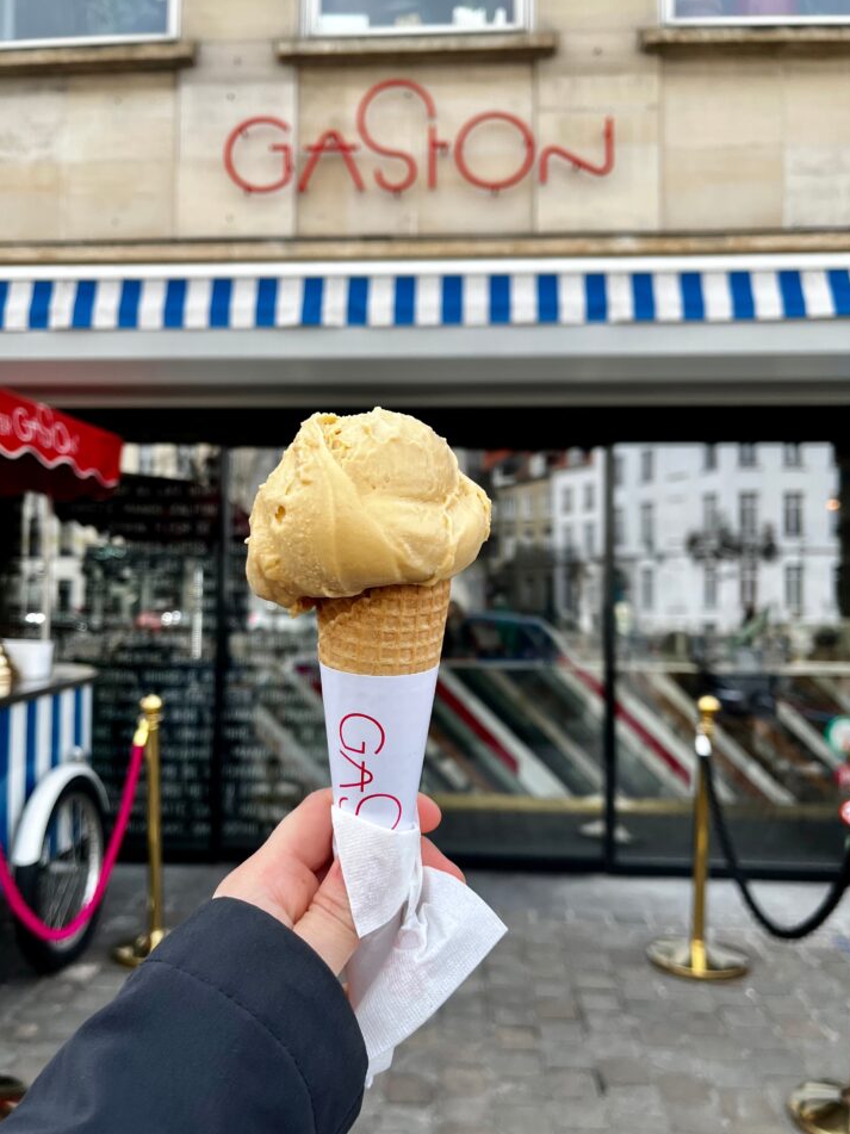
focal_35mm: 28
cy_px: 581
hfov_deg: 49.7
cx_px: 399
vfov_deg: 63.4
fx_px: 917
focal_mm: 5.1
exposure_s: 1/951
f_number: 1.6
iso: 50
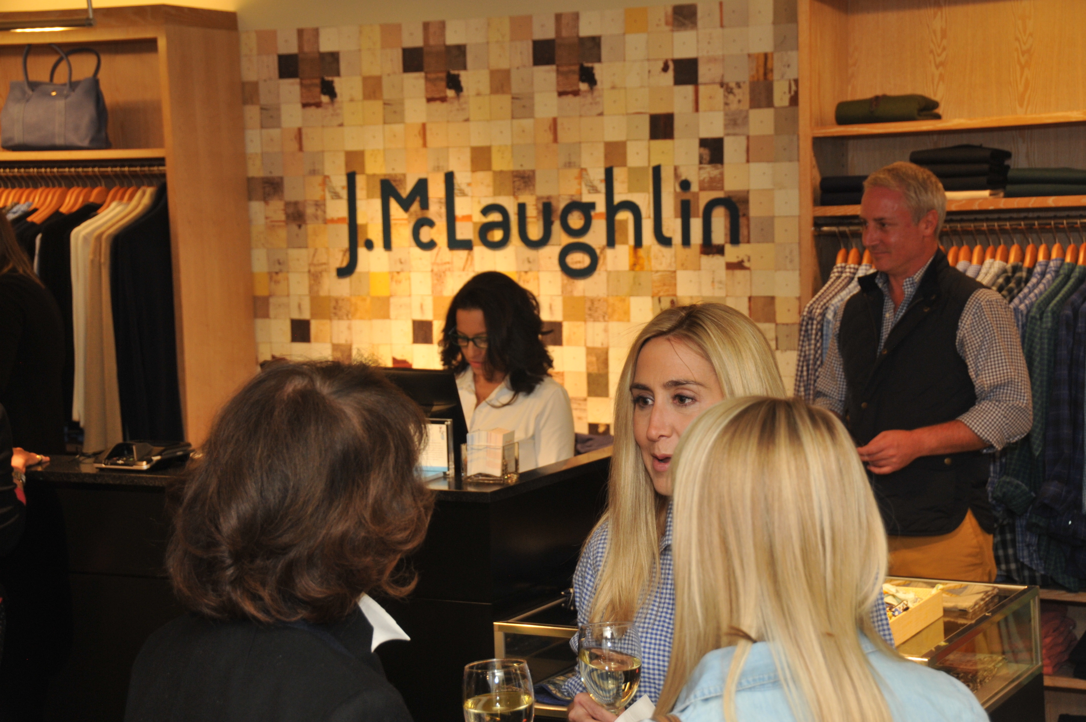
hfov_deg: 29.3
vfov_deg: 19.7
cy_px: 361
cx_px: 543
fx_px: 2079
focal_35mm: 69
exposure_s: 1/60
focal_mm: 46
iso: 500
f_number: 6.3
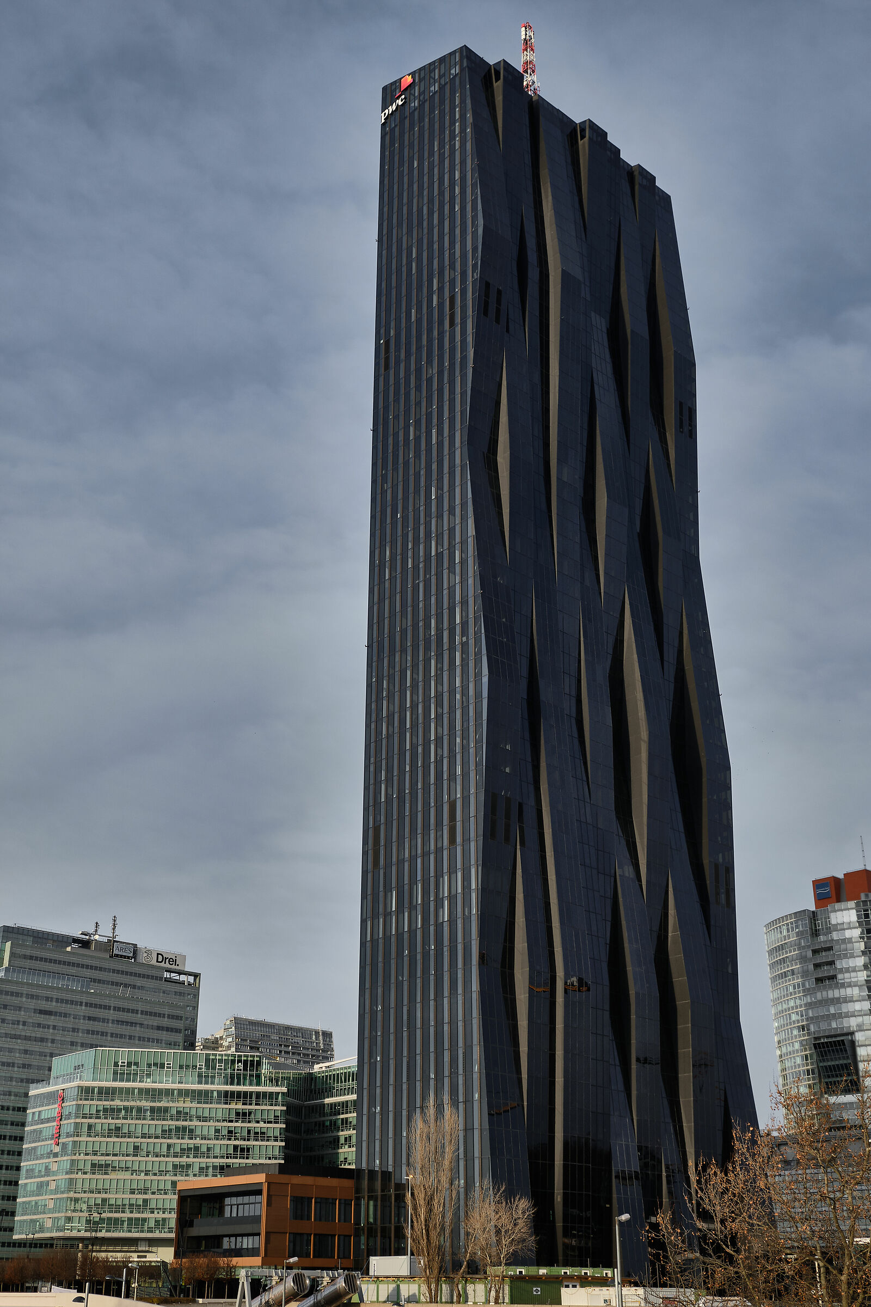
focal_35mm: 36
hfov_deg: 36.9
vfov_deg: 53.1
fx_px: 1306
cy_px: 654
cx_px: 436
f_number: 11
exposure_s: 1/125
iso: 200
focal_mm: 24.3
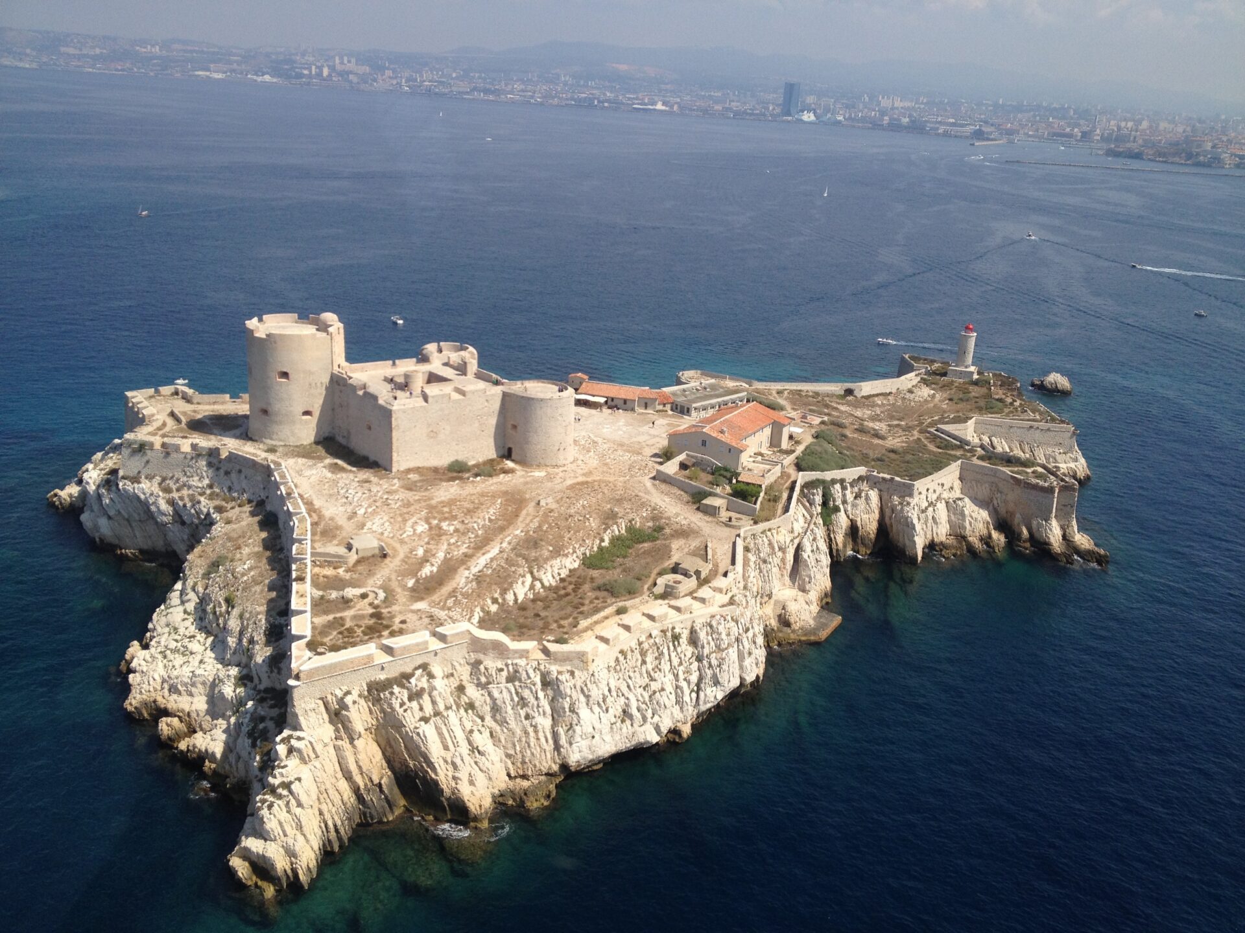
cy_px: 466
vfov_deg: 40.7
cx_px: 622
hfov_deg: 52.6
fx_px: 1259
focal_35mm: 35
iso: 64
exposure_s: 1/2404
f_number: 2.4
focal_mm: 4.28
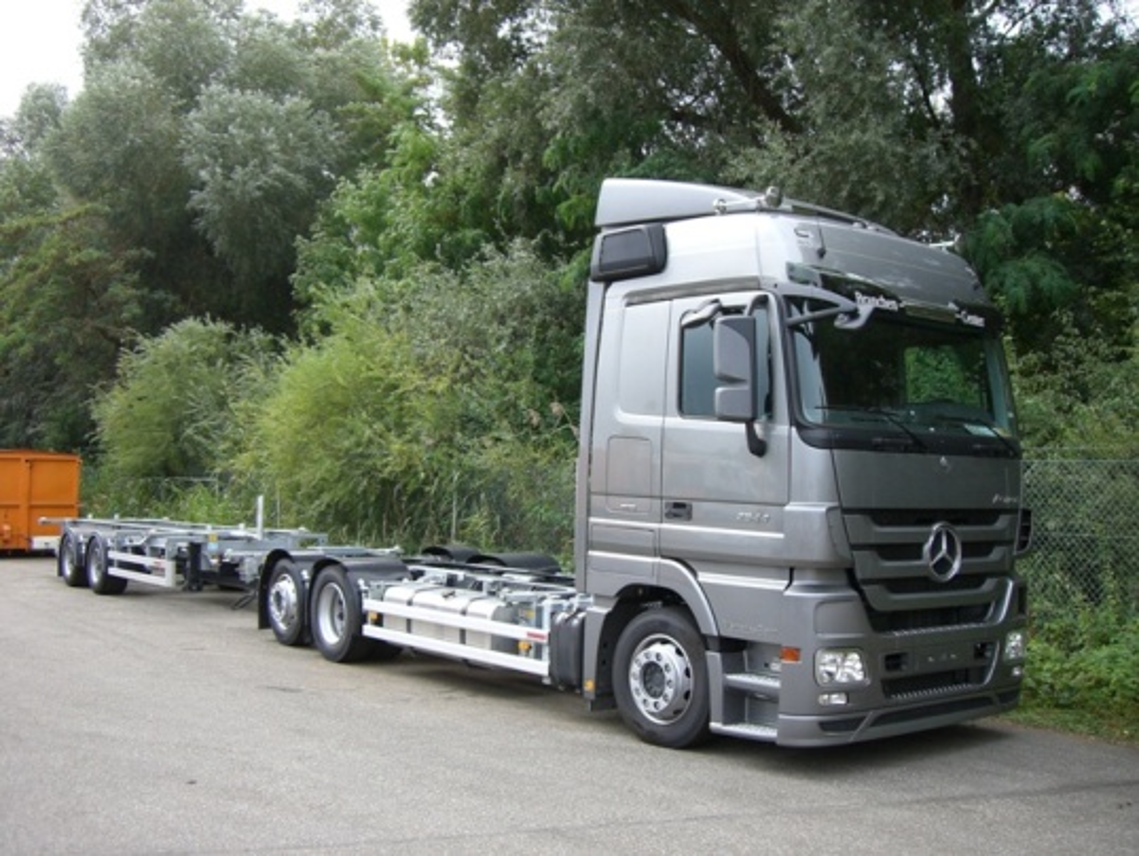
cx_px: 570
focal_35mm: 38
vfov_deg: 37.7
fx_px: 1251
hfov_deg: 49.0
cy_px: 428
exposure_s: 1/250
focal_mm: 6.2
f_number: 2.7
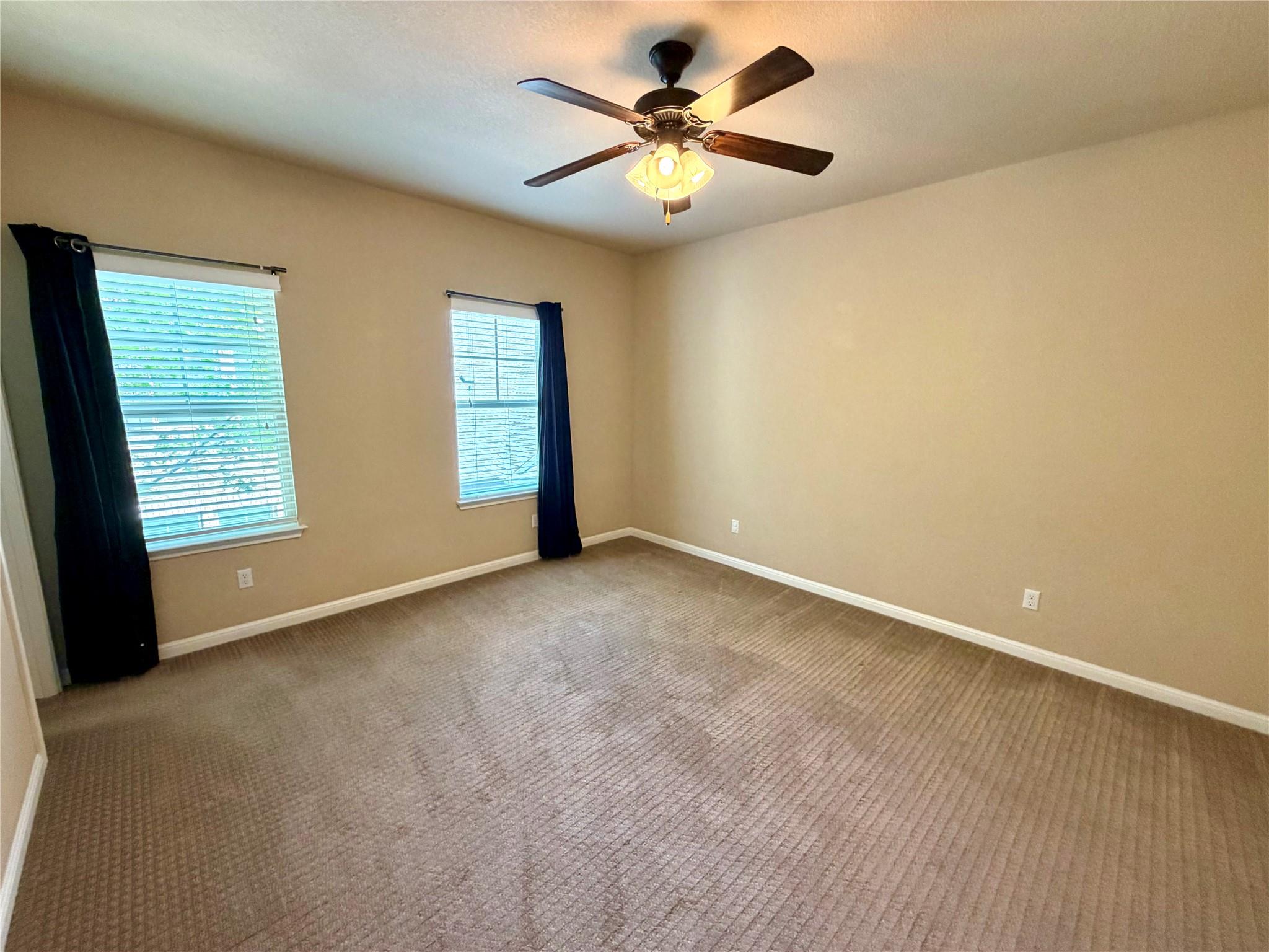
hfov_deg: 102.1
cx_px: 634
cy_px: 476
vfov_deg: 85.7
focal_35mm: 14
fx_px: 513
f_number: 2.2
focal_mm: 2.22
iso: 320
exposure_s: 1/60
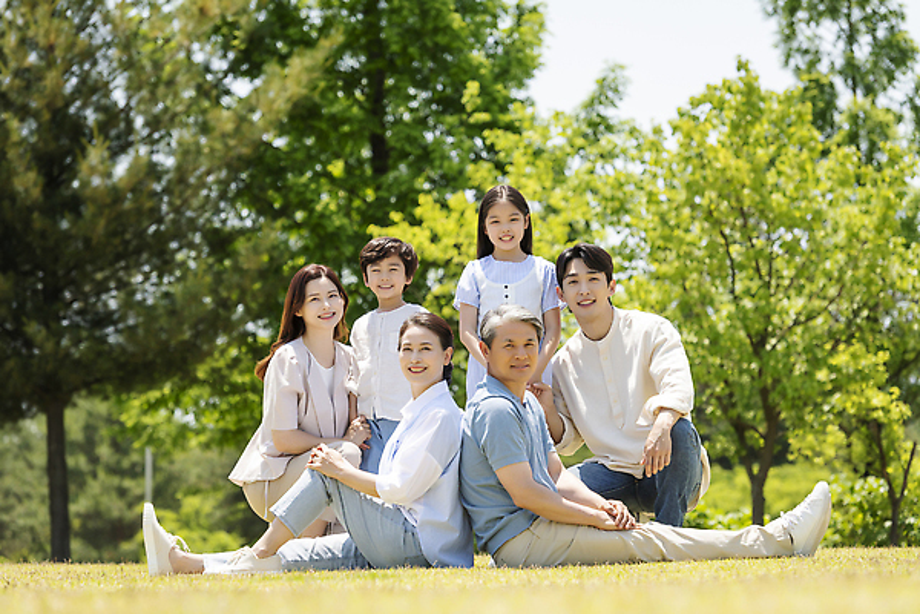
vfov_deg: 8.9
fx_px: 3961
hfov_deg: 13.2
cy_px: 307
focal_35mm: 155
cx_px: 460
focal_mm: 155
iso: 160
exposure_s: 1/400
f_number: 5.6
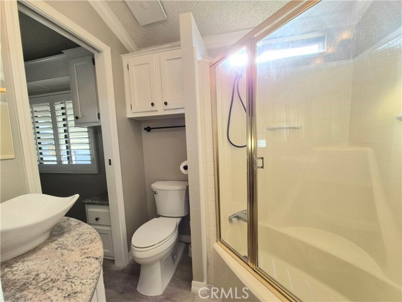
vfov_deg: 89.9
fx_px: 151
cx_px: 201
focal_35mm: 13
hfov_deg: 106.2
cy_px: 151
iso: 50
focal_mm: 1.74
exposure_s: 1/60.2
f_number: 2.2
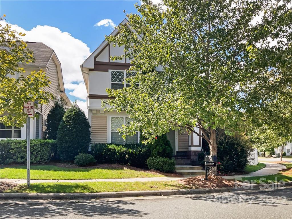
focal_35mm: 29
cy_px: 110
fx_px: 245
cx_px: 146
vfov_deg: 48.2
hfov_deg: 61.7
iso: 16
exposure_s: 1/1000
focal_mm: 3
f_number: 1.8
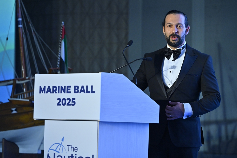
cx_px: 118
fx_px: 1119
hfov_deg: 12.1
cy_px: 79
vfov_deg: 8.1
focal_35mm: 170
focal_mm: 170
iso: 2500
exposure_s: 1/250
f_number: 4
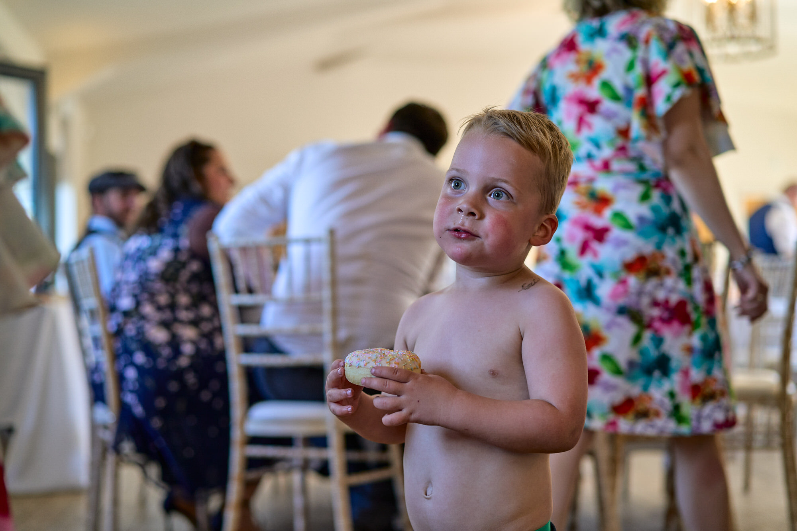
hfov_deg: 36.2
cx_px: 398
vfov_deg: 24.6
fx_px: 1217
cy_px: 266
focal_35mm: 55
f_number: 2.5
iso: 320
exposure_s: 1/160
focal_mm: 55
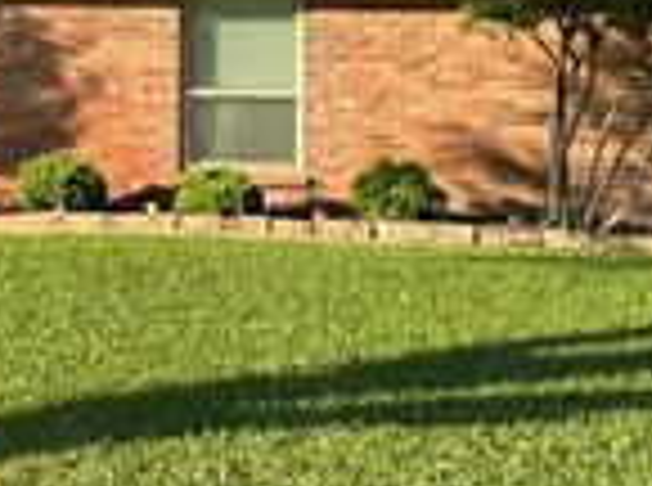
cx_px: -22
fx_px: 1559
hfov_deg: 22.6
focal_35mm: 83
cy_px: 20
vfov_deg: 17.4
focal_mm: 6.86
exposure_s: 1/1304
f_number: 1.78
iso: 80
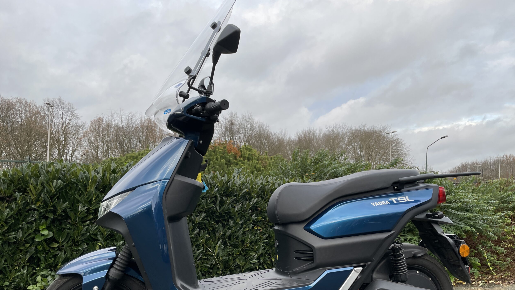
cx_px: 259
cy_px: 194
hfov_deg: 66.1
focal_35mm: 29
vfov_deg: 39.7
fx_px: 396
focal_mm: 4.2
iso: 32
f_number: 1.6
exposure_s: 1/228
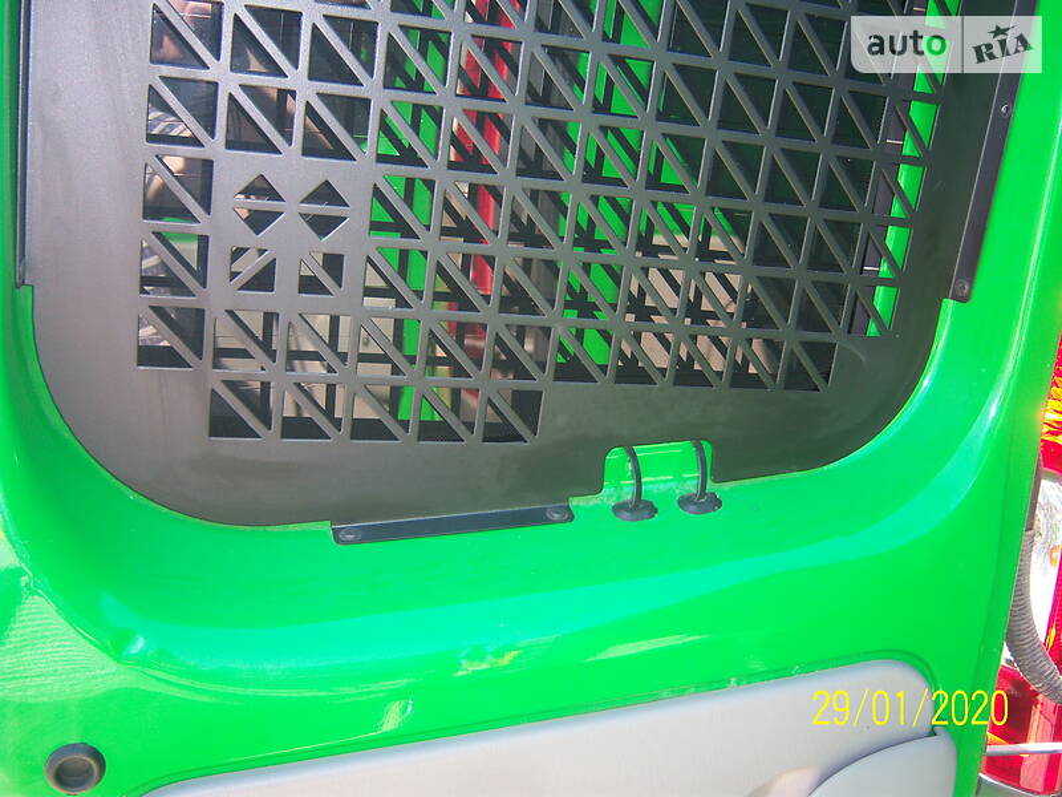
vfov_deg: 39.7
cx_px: 531
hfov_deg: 51.4
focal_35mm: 36
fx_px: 1104
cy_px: 398
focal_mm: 7.5
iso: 80
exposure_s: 1/60
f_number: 2.8
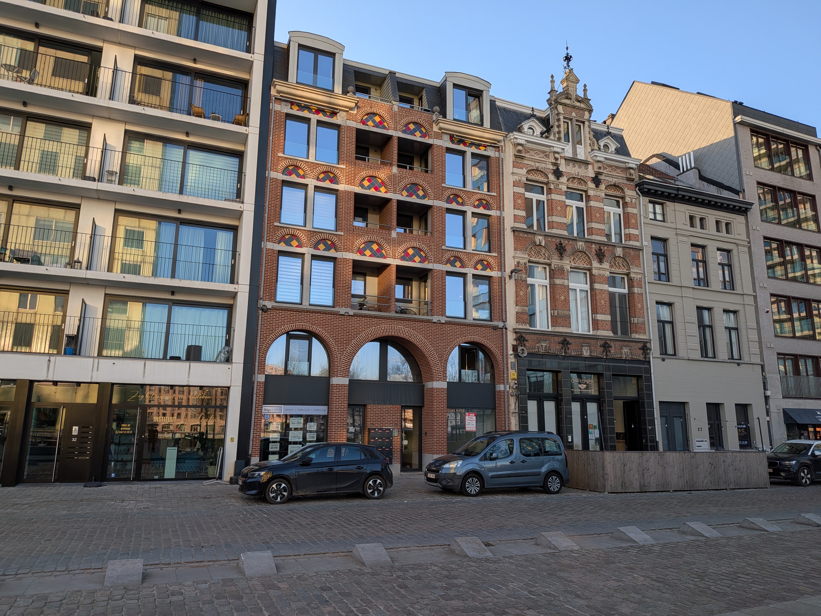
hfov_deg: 71.6
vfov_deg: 56.8
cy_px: 308
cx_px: 410
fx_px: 569
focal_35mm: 24
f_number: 1.7
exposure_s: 1/305
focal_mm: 4.53
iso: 29
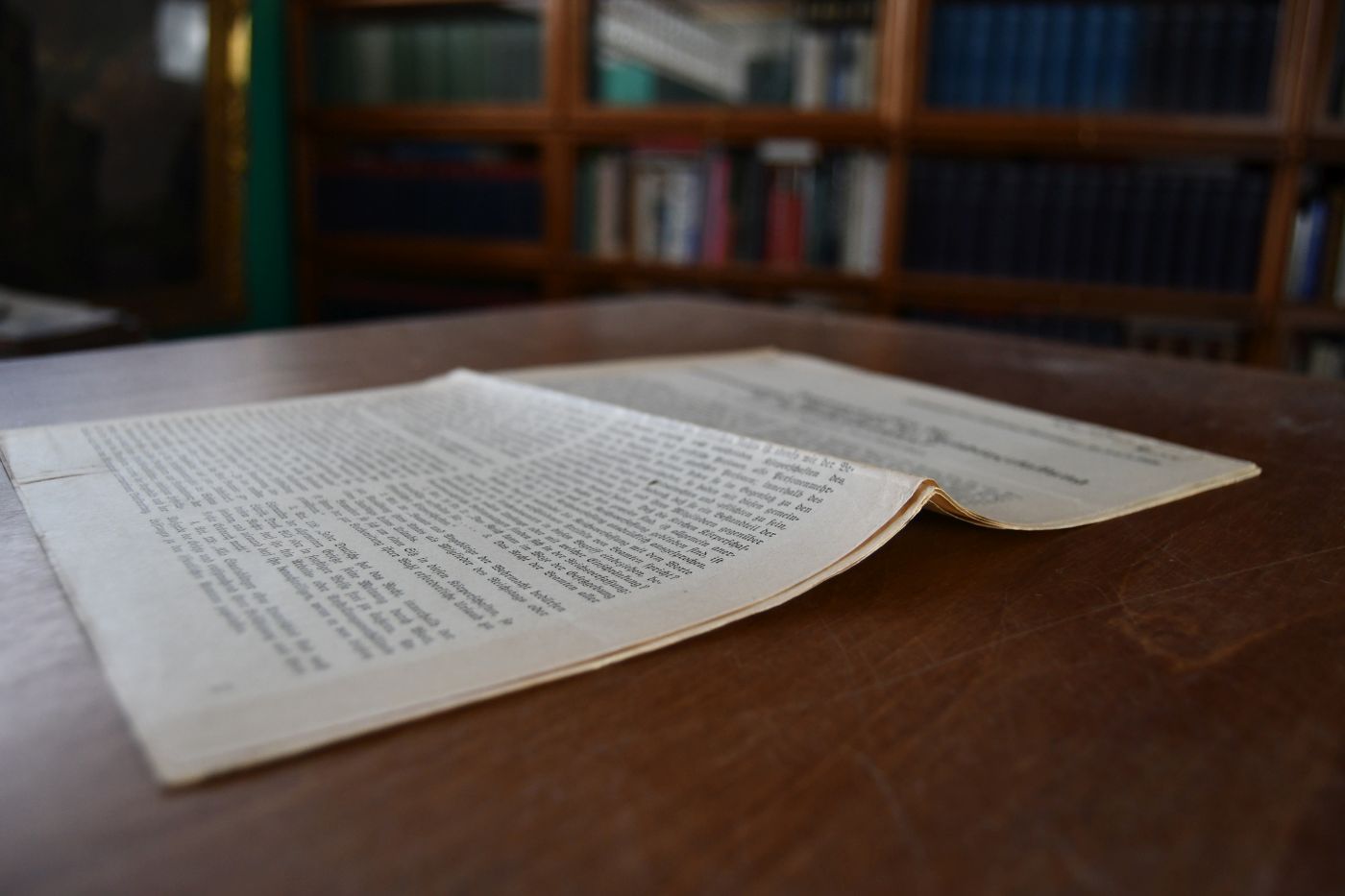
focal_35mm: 28
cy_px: 448
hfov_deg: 65.5
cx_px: 672
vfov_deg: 46.4
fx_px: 1046
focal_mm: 19
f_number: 3.5
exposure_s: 1/125
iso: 800
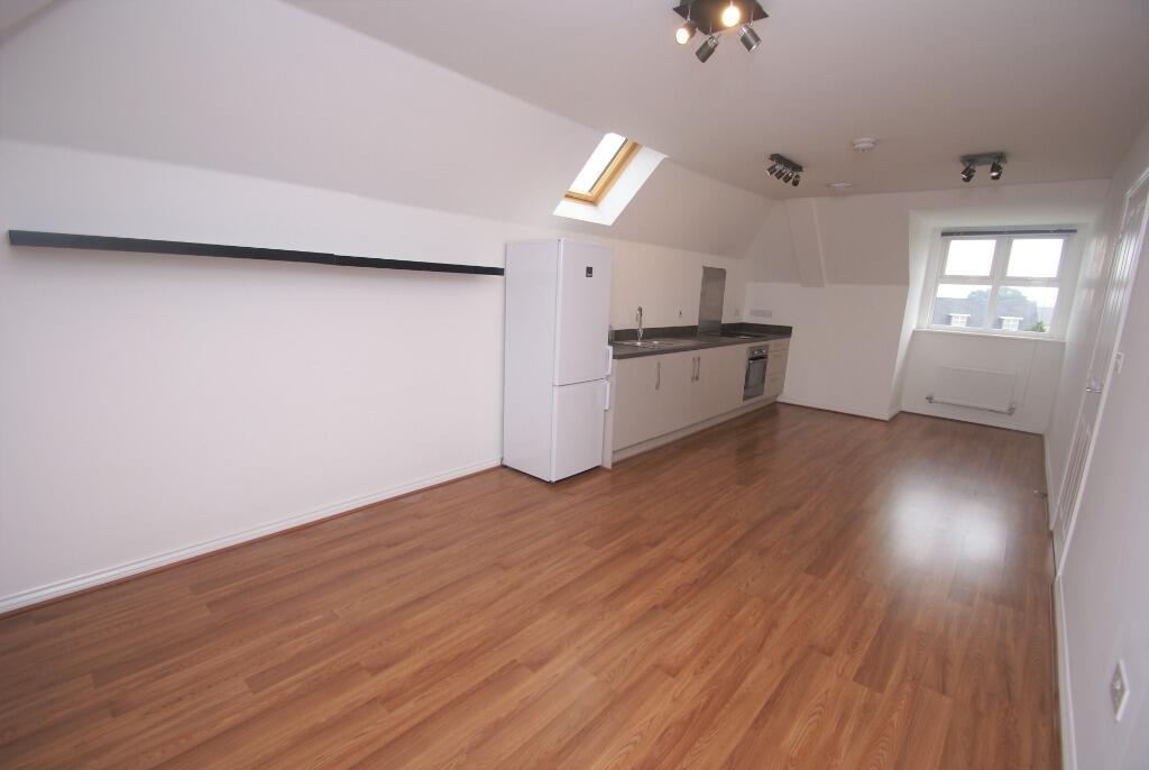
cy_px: 385
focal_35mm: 15
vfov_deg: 77.5
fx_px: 479
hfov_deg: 100.3
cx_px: 574
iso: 100
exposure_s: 1/125
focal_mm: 10
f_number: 4
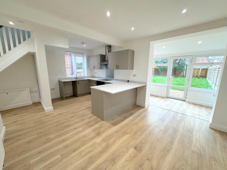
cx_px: 114
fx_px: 92
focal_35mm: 14
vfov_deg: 85.7
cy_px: 85
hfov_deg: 102.1
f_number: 2.2
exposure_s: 1/100
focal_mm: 2.22
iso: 80
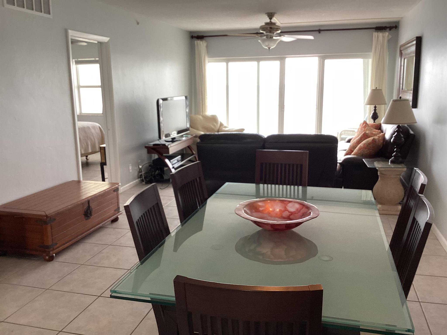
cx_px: 224
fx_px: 400
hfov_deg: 58.4
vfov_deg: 45.4
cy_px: 168
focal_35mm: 31
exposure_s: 1/60
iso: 50
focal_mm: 3.3
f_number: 2.4
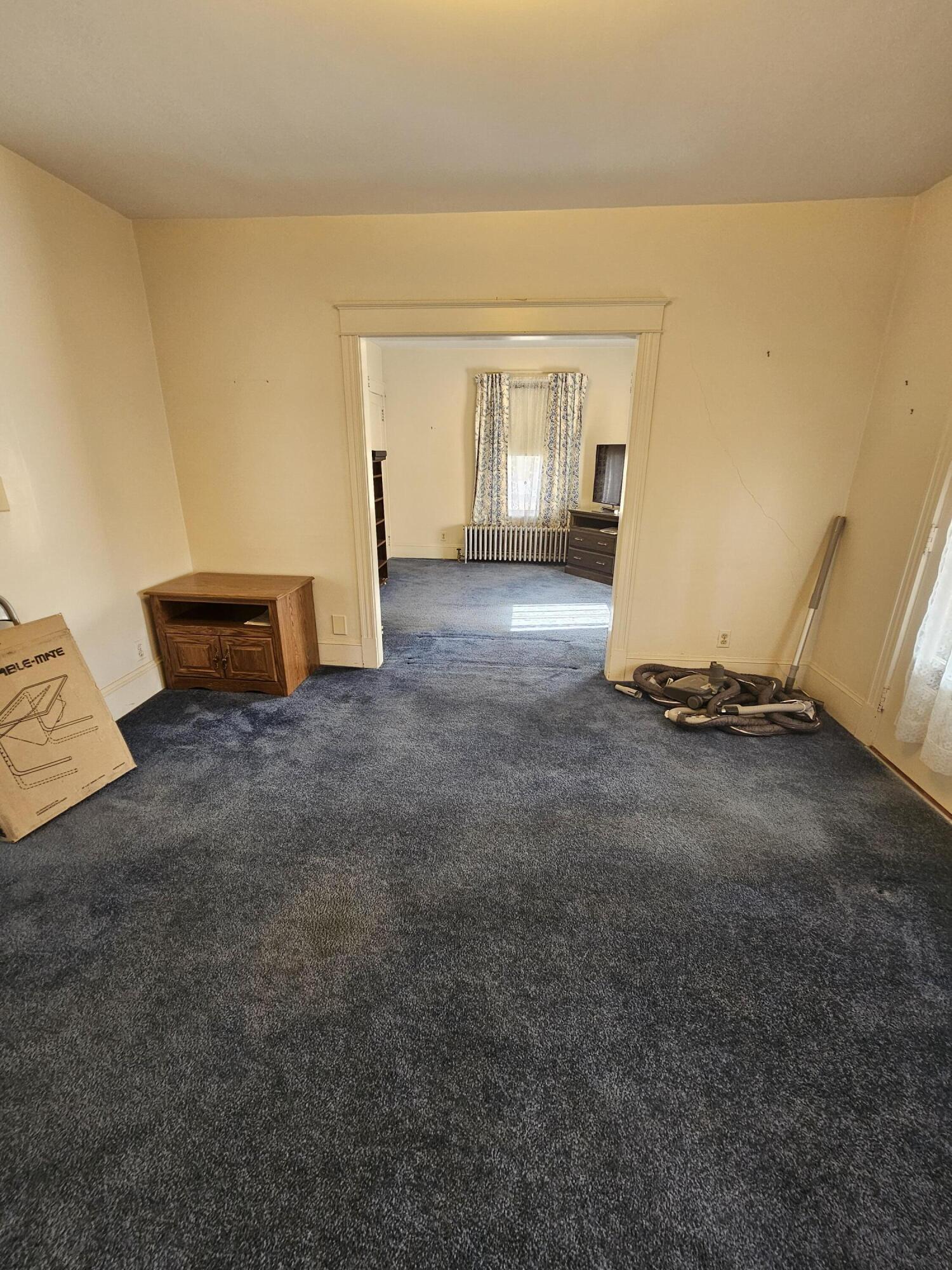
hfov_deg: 89.9
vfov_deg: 106.2
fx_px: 477
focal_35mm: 13
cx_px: 476
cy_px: 635
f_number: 2.2
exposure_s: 1/60
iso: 250
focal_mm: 2.2
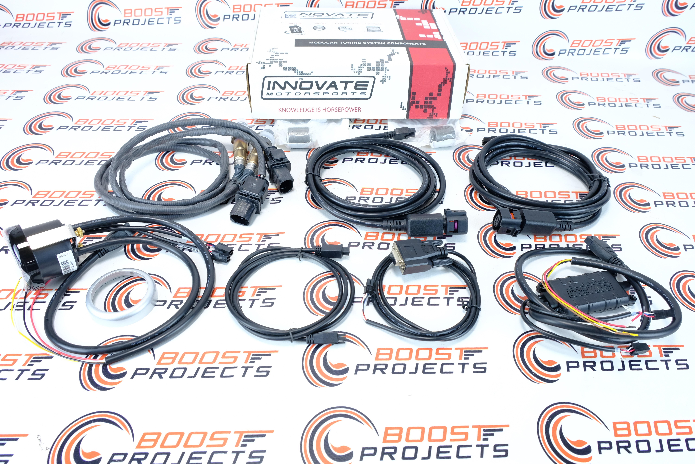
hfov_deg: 67.4
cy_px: 232
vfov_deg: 47.9
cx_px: 348
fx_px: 521
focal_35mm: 27
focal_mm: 18
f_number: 7.1
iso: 640
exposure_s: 1/15
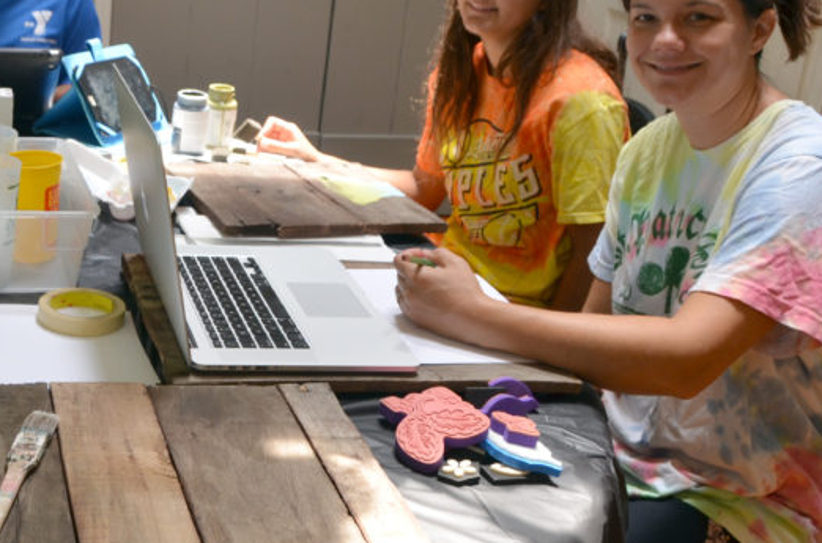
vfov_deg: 25.4
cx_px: 135
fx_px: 1207
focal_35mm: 53
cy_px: 255
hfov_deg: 36.0
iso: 400
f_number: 5
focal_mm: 18
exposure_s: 1/100
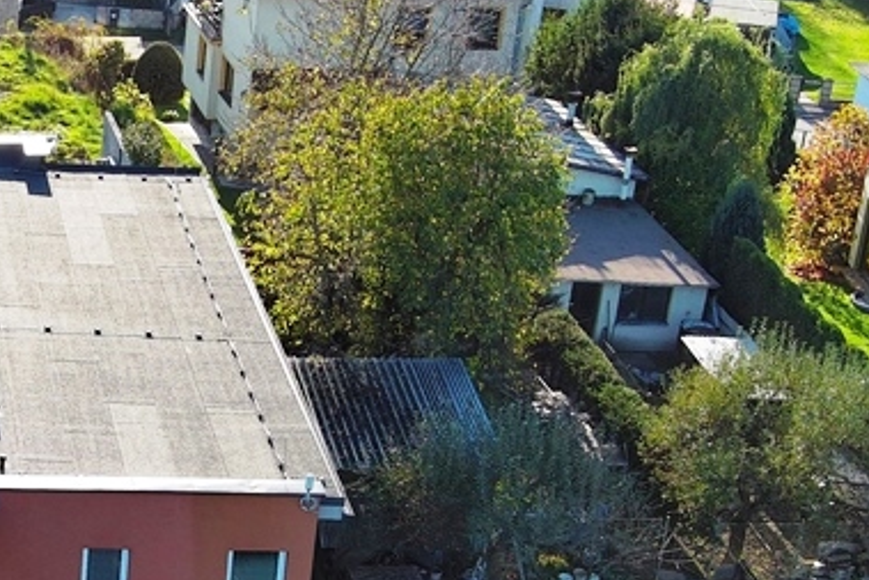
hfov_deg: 19.8
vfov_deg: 14.1
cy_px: 379
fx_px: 2342
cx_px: -167
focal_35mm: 97
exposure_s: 1/529
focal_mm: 10.57
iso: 100
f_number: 2.8
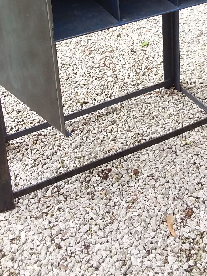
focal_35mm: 57
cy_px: -11
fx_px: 454
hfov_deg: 25.6
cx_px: 129
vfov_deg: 30.9
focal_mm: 2.91
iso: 40
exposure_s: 1/130
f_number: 1.9
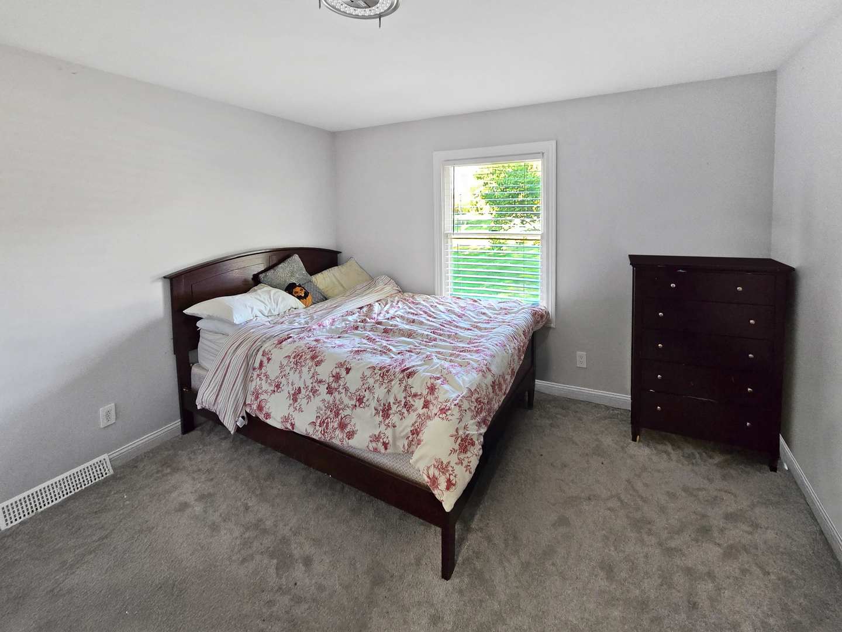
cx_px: 421
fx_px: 316
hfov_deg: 106.2
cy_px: 316
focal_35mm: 13
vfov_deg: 89.9
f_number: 2.2
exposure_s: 1/60
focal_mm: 2.2
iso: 320
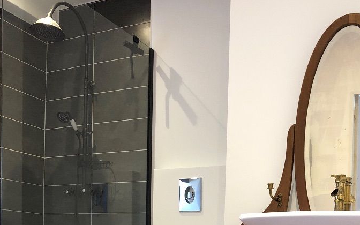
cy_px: 286
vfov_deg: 22.1
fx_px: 520
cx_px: 193
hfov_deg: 38.2
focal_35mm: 53
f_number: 1.8
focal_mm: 3.99
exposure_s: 1/15
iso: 64
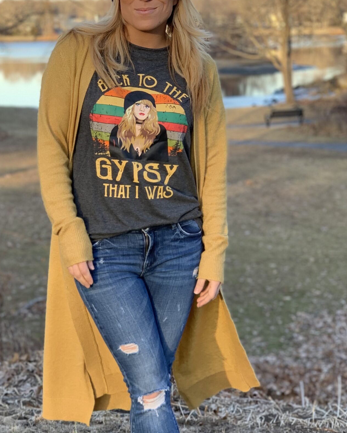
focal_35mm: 82
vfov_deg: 23.3
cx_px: 110
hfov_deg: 18.7
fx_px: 1053
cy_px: 237
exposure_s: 1/122
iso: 32
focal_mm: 6
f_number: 2.4
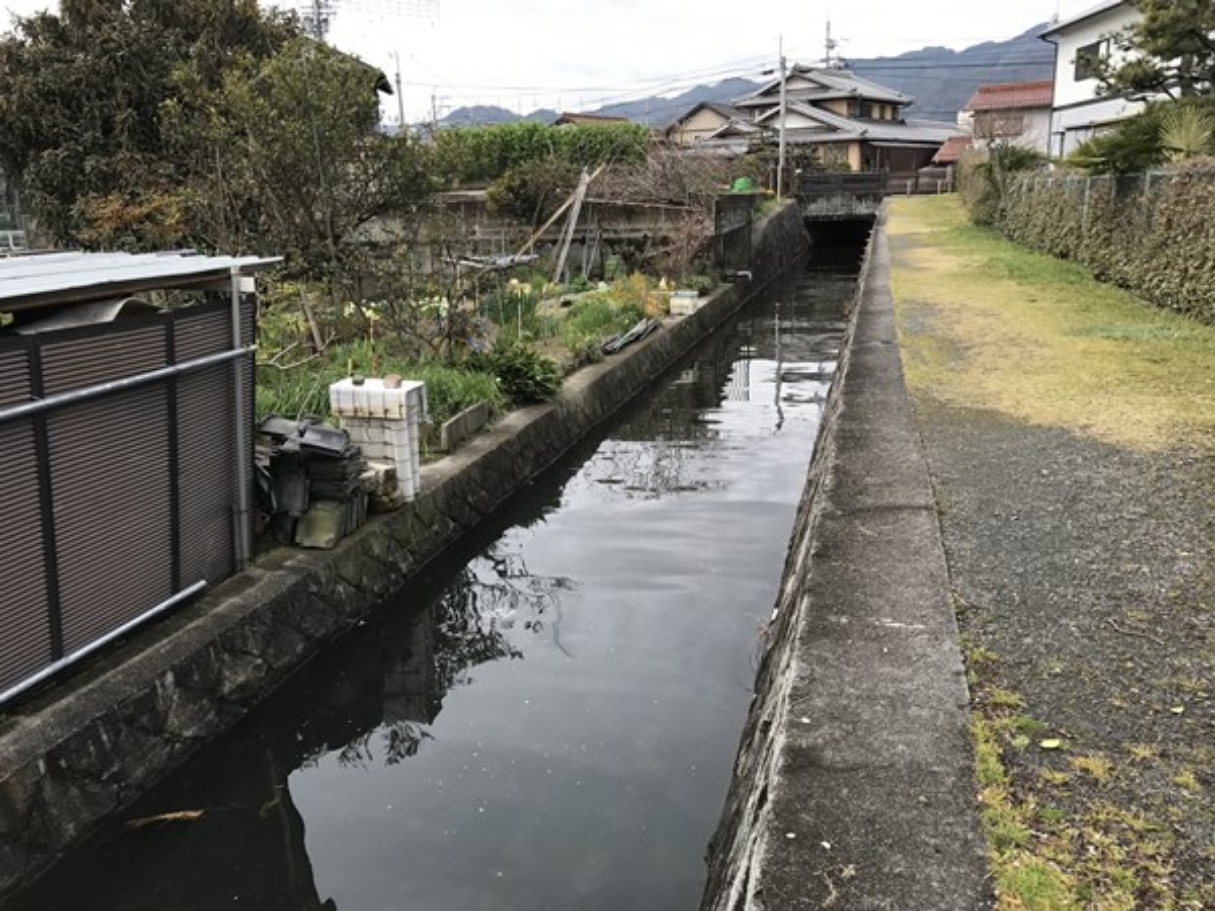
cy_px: 456
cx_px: 608
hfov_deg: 63.4
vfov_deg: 49.7
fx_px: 983
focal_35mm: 28
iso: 20
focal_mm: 3.99
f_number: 1.8
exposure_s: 1/894
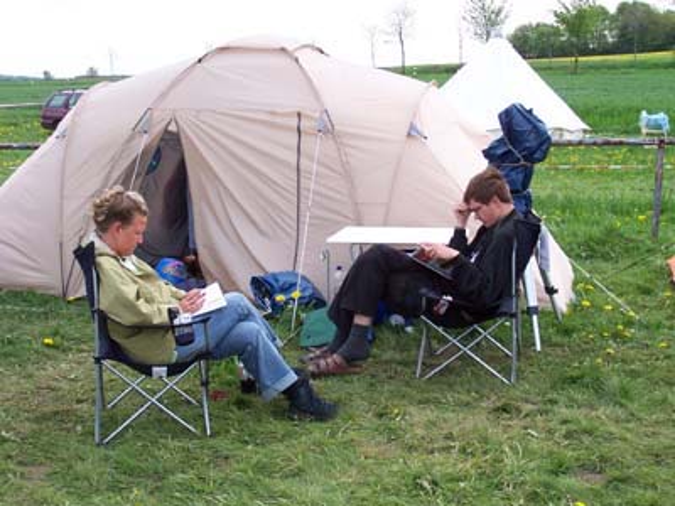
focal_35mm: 59
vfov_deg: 24.8
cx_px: 338
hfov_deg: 32.7
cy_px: 253
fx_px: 1150
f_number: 3.2
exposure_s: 1/350
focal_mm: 9.8
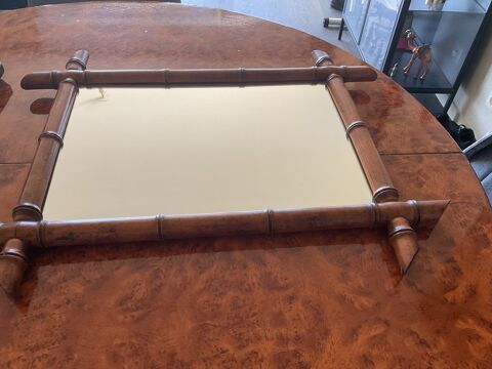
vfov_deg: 48.2
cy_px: 184
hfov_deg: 61.7
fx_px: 412
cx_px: 246
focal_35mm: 29
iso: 50
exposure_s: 1/60
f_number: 1.8
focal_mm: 3
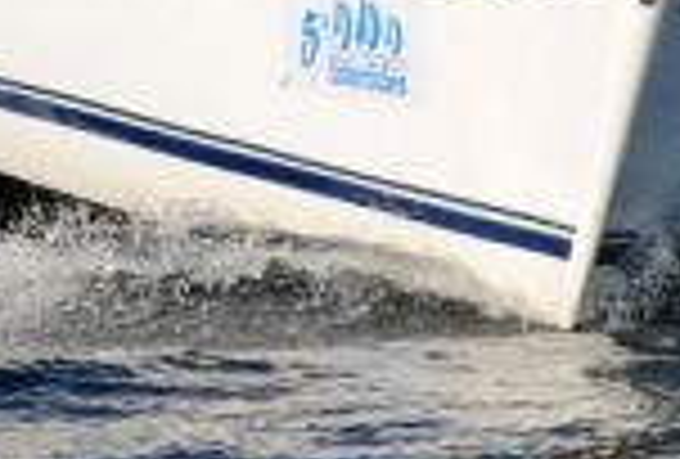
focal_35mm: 1071
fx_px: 20304
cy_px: -403
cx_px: 122
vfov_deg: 1.3
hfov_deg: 1.9
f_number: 5
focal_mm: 135
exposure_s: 1/1600
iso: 200
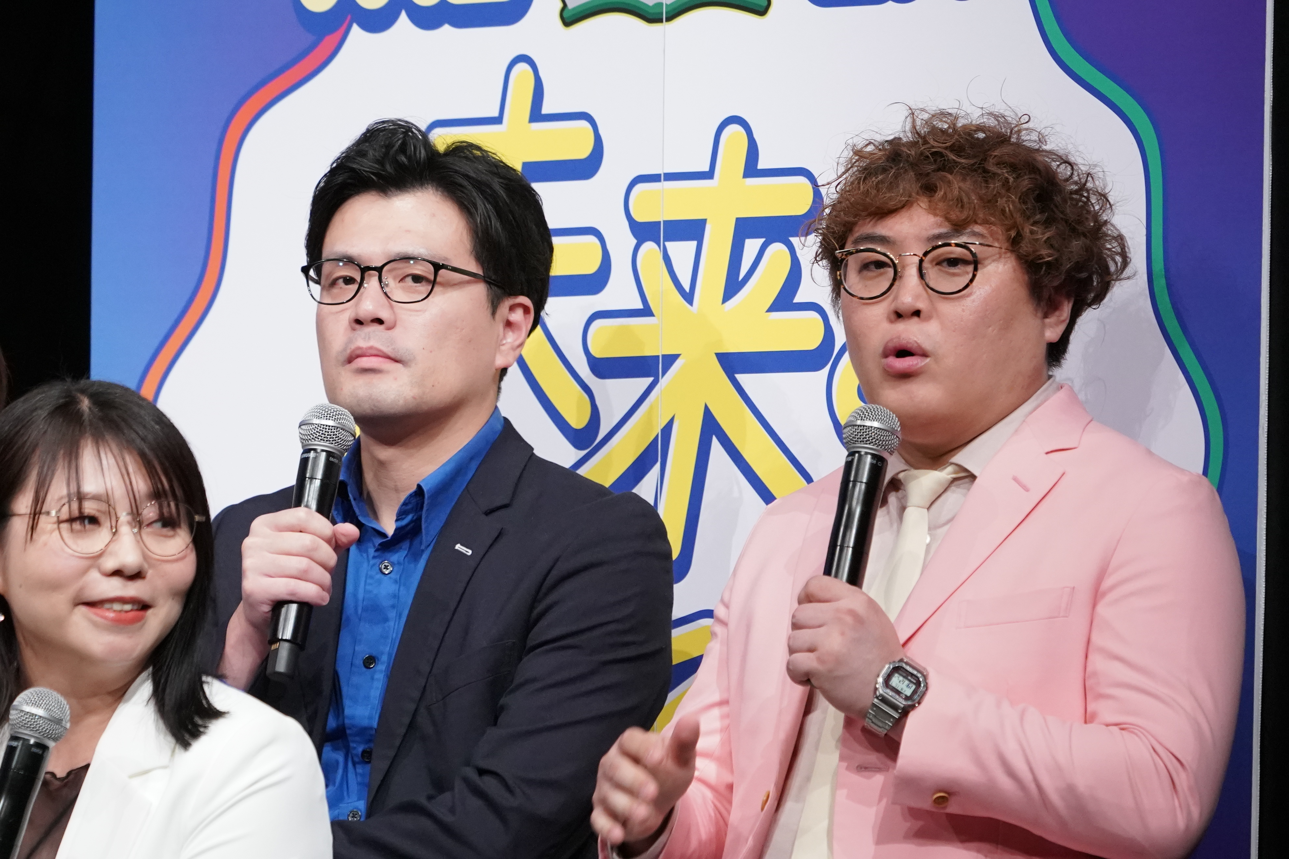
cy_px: 430
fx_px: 16756
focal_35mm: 468
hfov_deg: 4.4
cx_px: 644
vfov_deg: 2.9
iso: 5000
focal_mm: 312
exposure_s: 1/320
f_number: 6.3
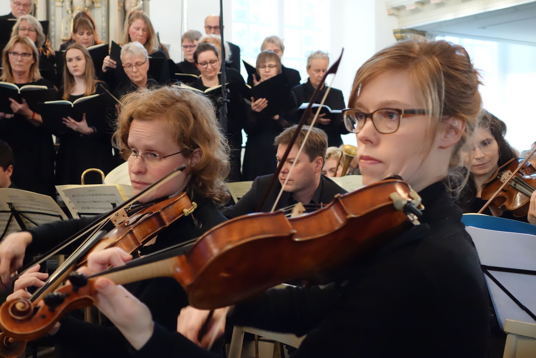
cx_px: 268
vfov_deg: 24.2
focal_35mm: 56
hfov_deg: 35.6
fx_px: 834
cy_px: 179
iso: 3200
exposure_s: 1/80
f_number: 3.5
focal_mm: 20.85
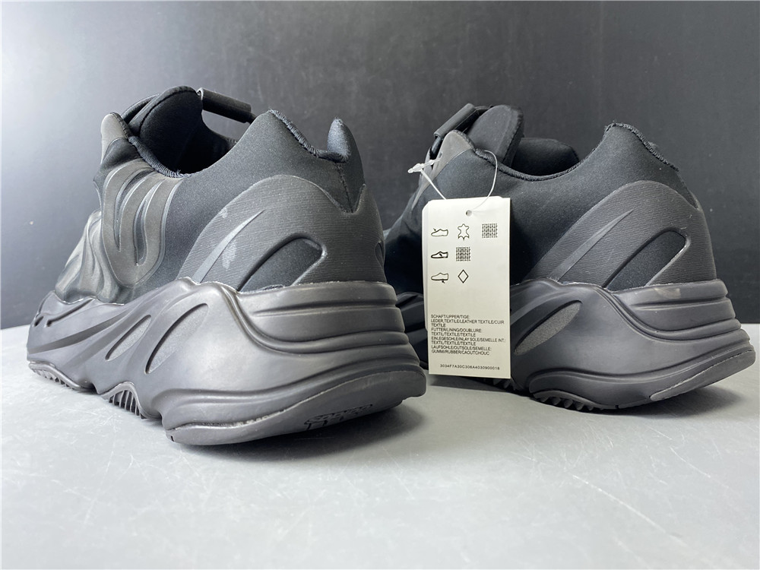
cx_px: 380
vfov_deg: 53.1
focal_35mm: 26
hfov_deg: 67.3
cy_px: 285
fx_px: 571
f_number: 1.8
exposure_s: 1/50
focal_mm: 4.25
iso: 320
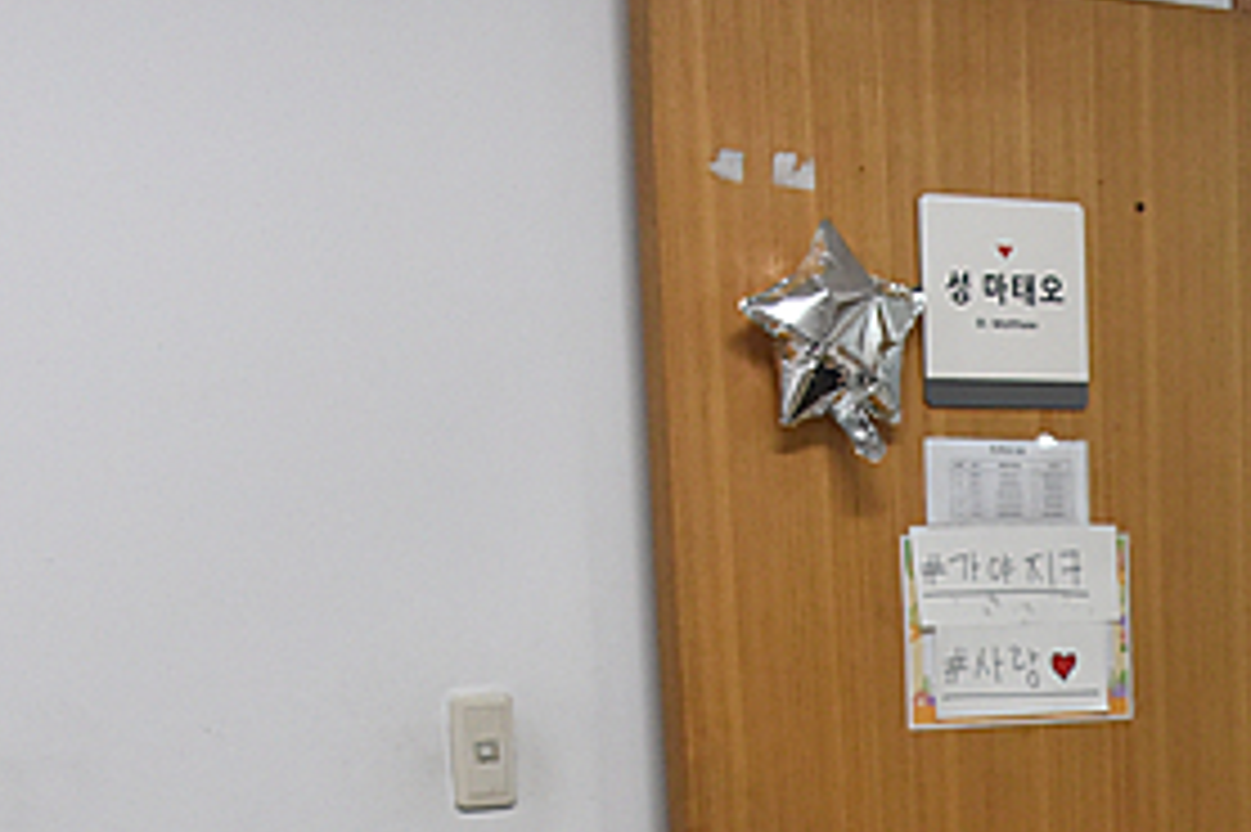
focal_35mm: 92
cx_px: 1580
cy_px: 1136
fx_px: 3195
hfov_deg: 20.4
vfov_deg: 14.1
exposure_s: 1/125
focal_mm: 32
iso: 2800
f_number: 5.6
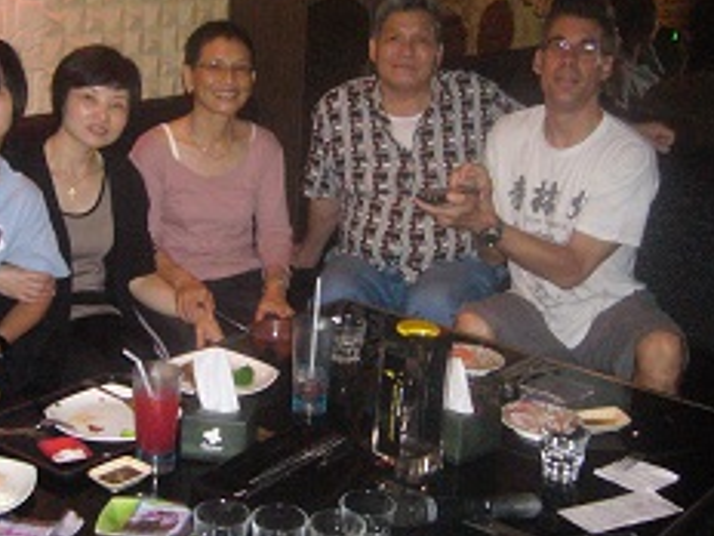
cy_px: 197
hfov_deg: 33.0
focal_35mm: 58
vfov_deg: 25.1
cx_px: 259
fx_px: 1196
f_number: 2.8
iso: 400
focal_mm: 5.8
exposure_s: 1/60
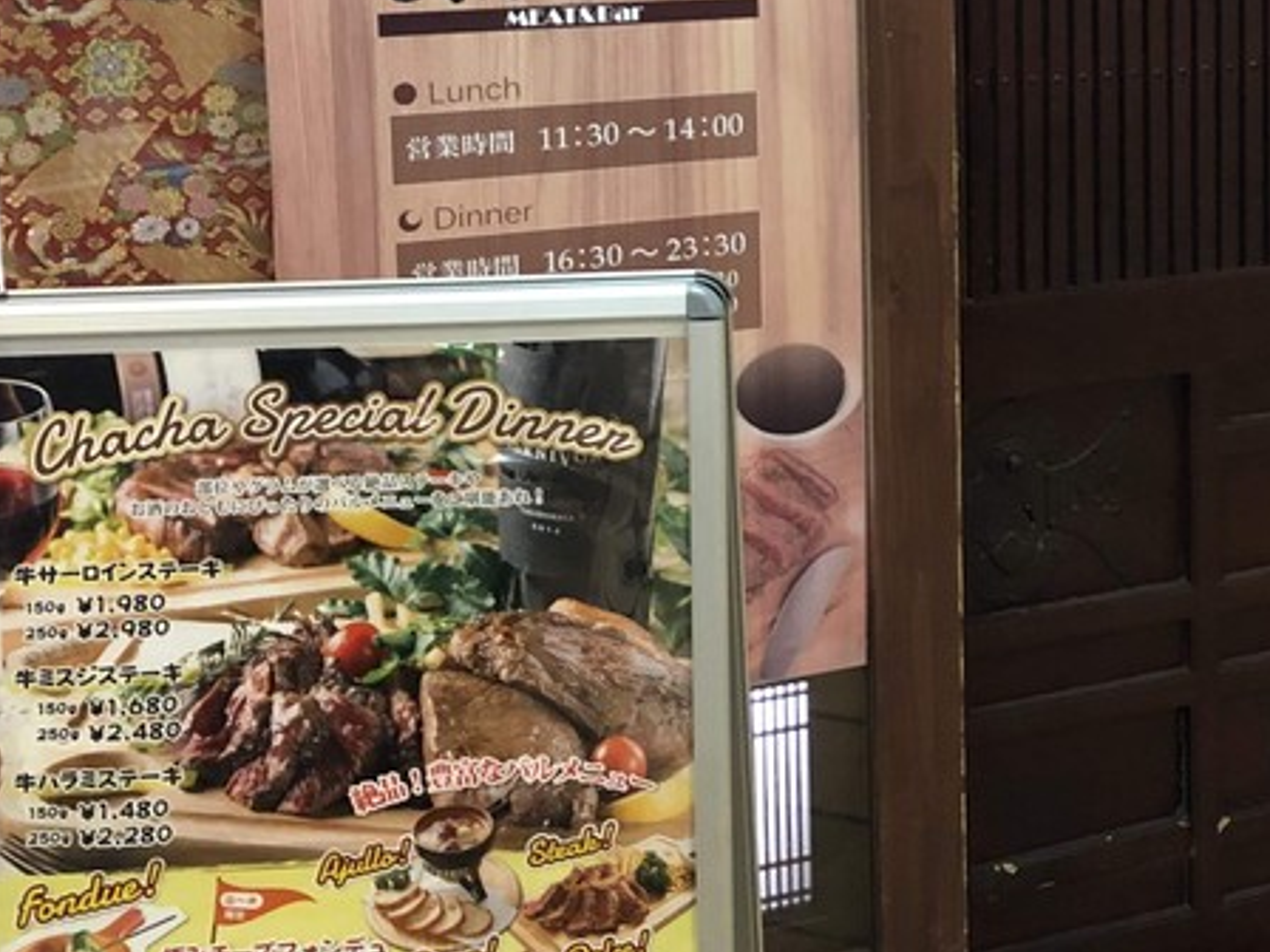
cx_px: 1236
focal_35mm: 64
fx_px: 2348
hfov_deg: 28.6
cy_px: 68
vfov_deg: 22.3
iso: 100
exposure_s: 1/8
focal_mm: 3.99
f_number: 1.8
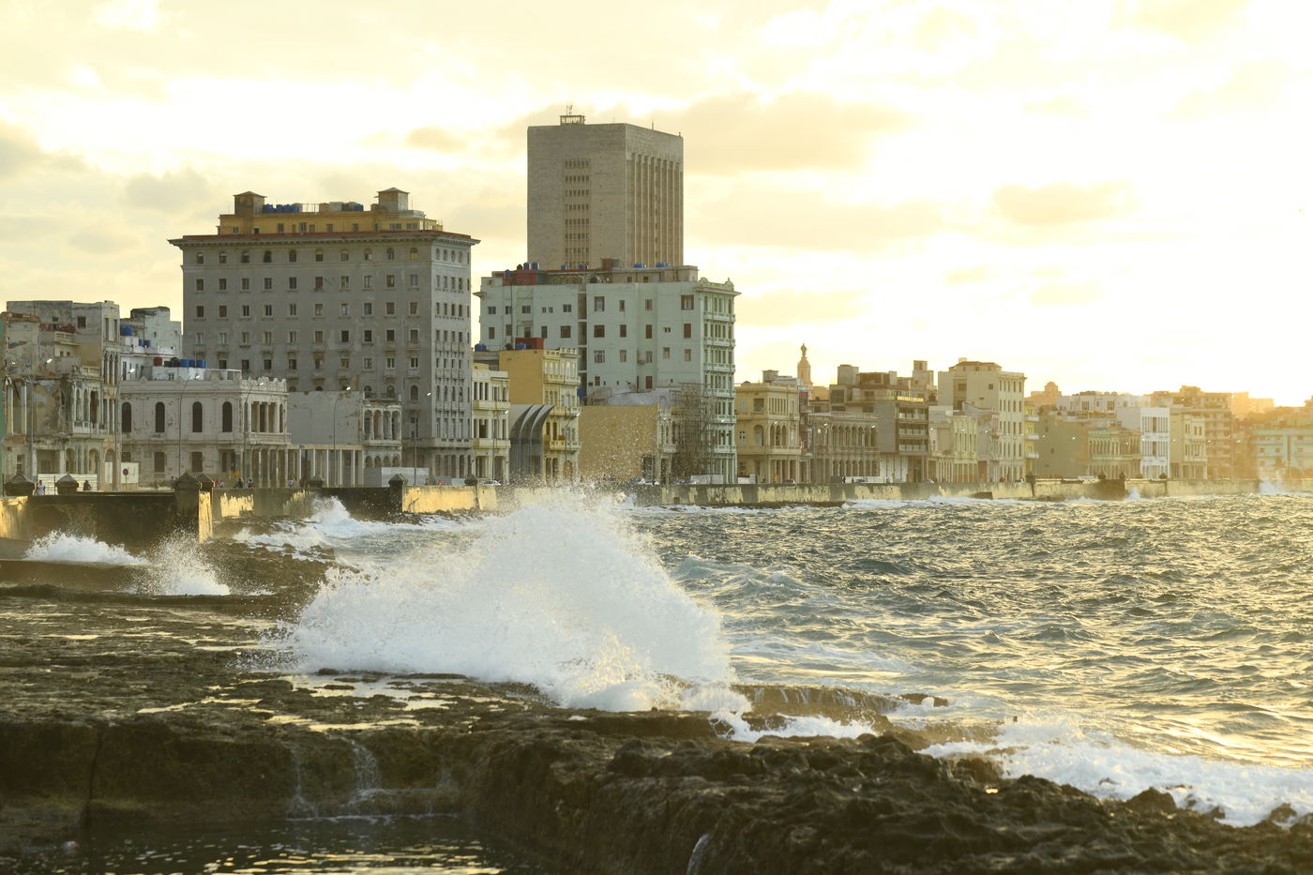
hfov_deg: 19.5
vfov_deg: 13.0
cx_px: 656
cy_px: 438
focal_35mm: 105
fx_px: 3829
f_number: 3.5
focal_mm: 105
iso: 250
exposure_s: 1/400
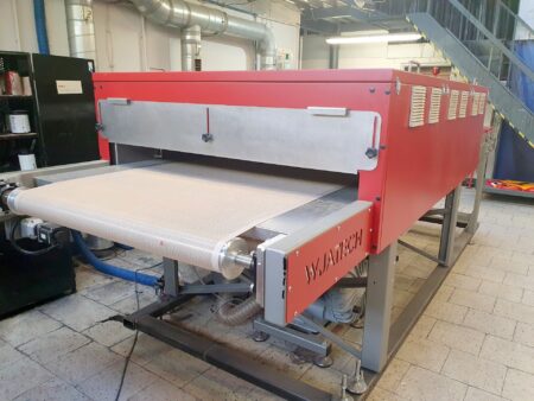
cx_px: 267
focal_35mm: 26
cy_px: 200
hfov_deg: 67.3
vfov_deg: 53.1
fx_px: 401
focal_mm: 4.32
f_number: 2.4
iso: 250
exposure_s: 1/100
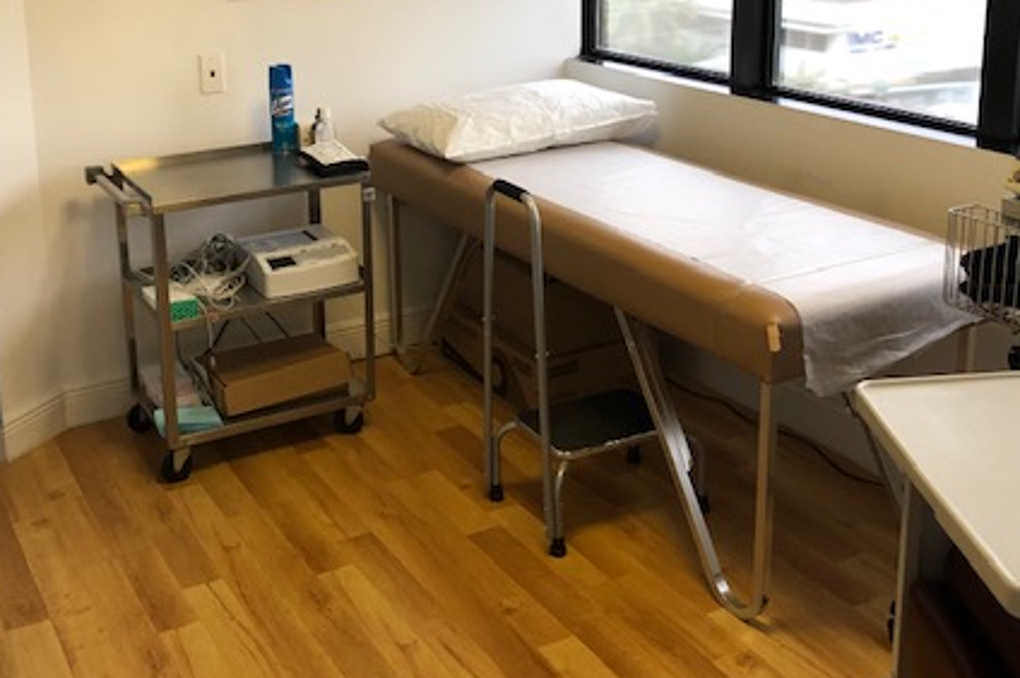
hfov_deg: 44.4
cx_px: 428
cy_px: 168
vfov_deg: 30.0
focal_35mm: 44
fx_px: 1246
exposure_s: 1/20
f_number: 1.8
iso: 40
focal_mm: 3.99
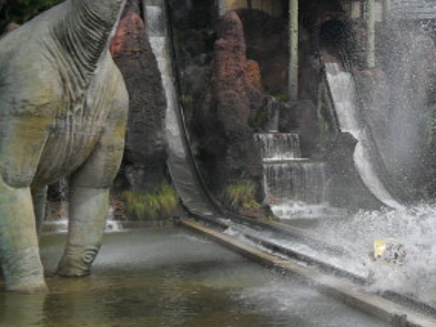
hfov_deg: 23.2
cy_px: 109
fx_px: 995
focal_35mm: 79
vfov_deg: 18.6
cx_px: 484
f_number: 8.9
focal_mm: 6.2
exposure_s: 1/180
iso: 100
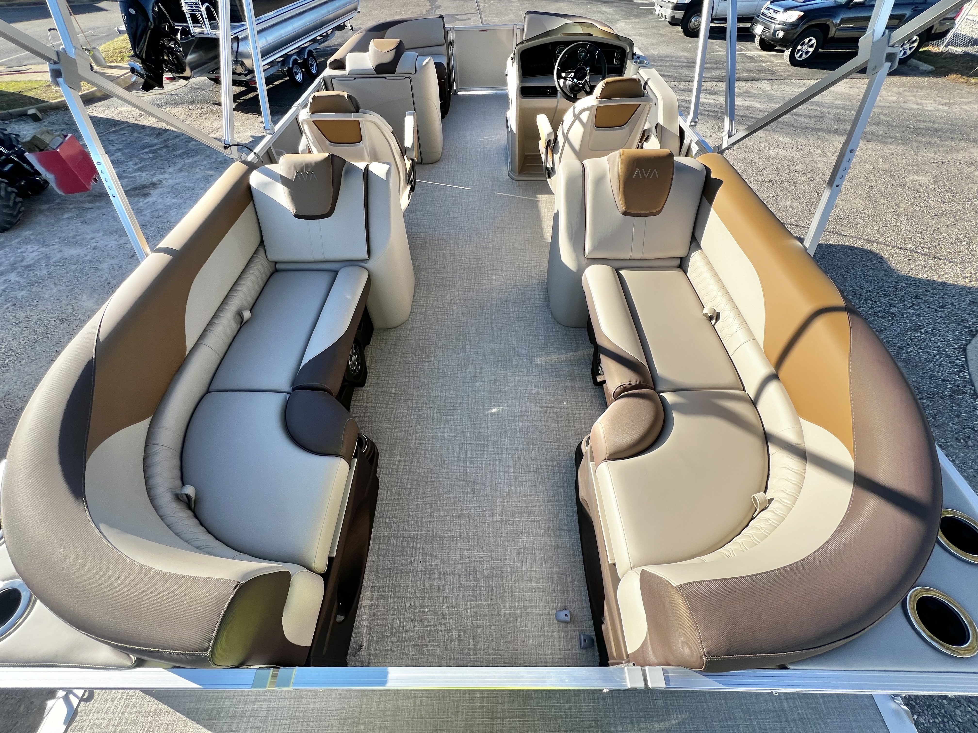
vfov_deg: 89.9
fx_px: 367
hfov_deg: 106.2
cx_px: 489
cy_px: 366
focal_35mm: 13
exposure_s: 1/391
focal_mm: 1.57
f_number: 1.8
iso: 32
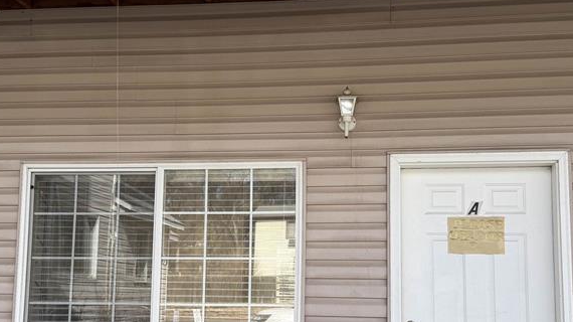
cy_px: 214
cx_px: 276
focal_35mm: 47
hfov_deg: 43.7
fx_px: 714
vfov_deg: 25.3
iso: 80
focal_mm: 6.76
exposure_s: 1/1211
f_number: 1.78
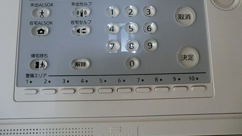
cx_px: 121
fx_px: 173
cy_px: 43
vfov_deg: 42.2
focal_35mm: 27
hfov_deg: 69.9
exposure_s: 1/10
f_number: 3.2
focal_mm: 4.3
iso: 800
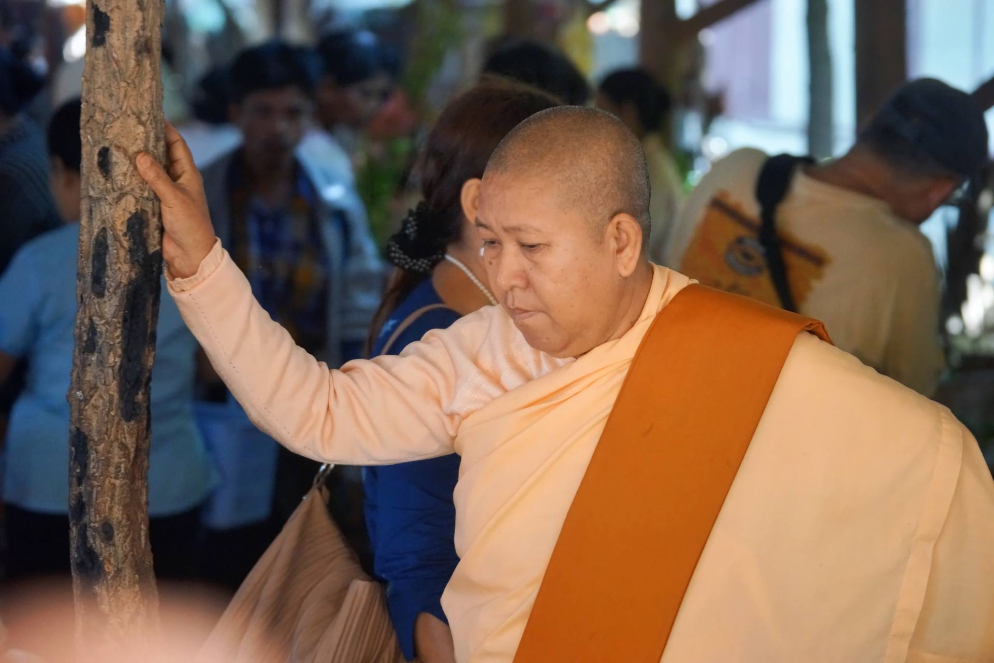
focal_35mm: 135
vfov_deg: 10.2
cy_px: 332
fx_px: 3727
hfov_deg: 15.2
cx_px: 497
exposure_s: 1/160
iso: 2500
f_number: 5.6
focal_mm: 135
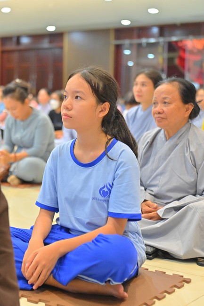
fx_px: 527
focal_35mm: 62
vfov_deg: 32.4
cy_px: 153
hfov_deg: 21.9
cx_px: 102
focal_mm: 62
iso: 2500
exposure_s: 1/125
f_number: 3.2
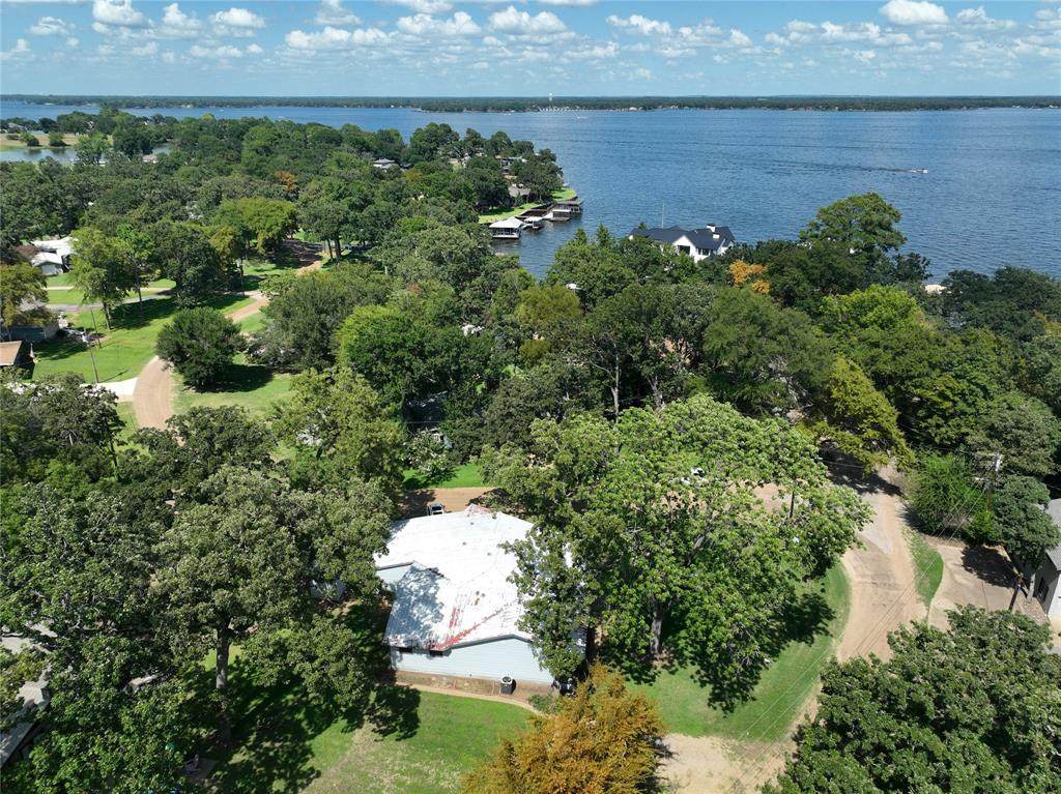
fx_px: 735
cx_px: 530
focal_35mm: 24
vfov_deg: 56.8
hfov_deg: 71.6
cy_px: 397
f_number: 2.8
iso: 110
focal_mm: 12.29
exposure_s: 1/2000
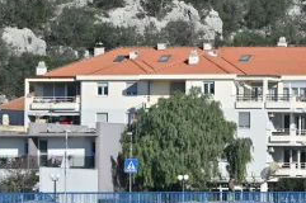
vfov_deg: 3.2
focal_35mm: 426
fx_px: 3616
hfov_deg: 4.8
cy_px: -59
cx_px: 433
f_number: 5.6
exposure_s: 1/1250
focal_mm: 135
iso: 100
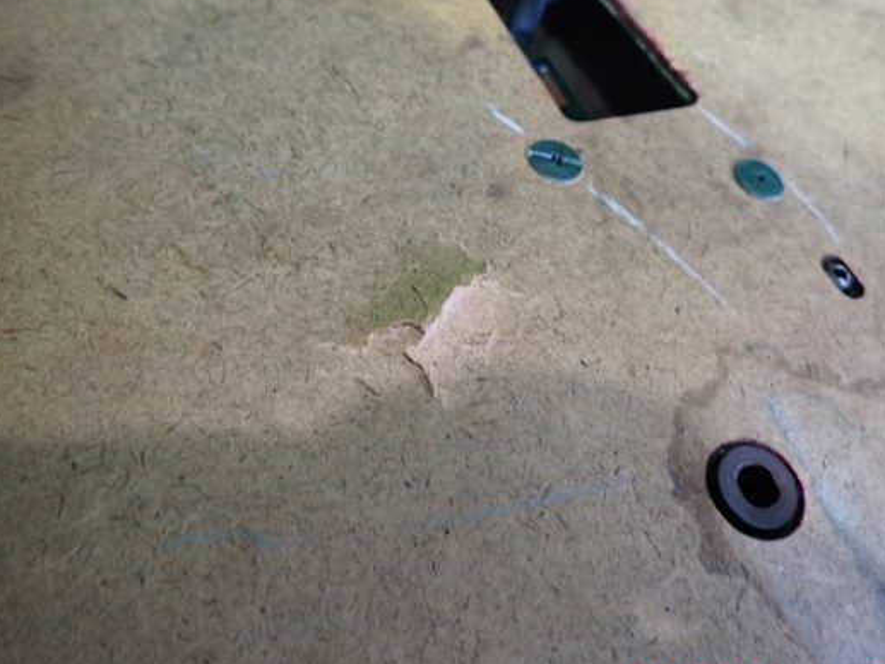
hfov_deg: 61.4
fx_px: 742
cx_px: 503
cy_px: 330
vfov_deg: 48.2
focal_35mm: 29
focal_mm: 4.5
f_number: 2
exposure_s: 1/30
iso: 400
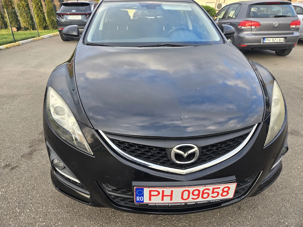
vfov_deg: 58.9
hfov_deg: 73.9
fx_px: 201
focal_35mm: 23
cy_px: 114
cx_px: 152
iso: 64
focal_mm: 5.4
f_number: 1.8
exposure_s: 1/180
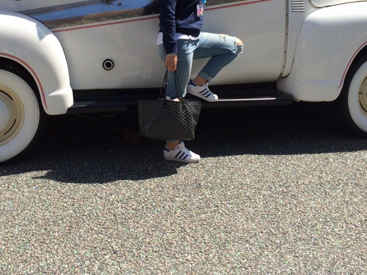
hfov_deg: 36.6
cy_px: 35
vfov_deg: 27.2
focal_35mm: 52
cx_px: 141
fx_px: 551
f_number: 2.2
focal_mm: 4.15
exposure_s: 1/1414
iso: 32
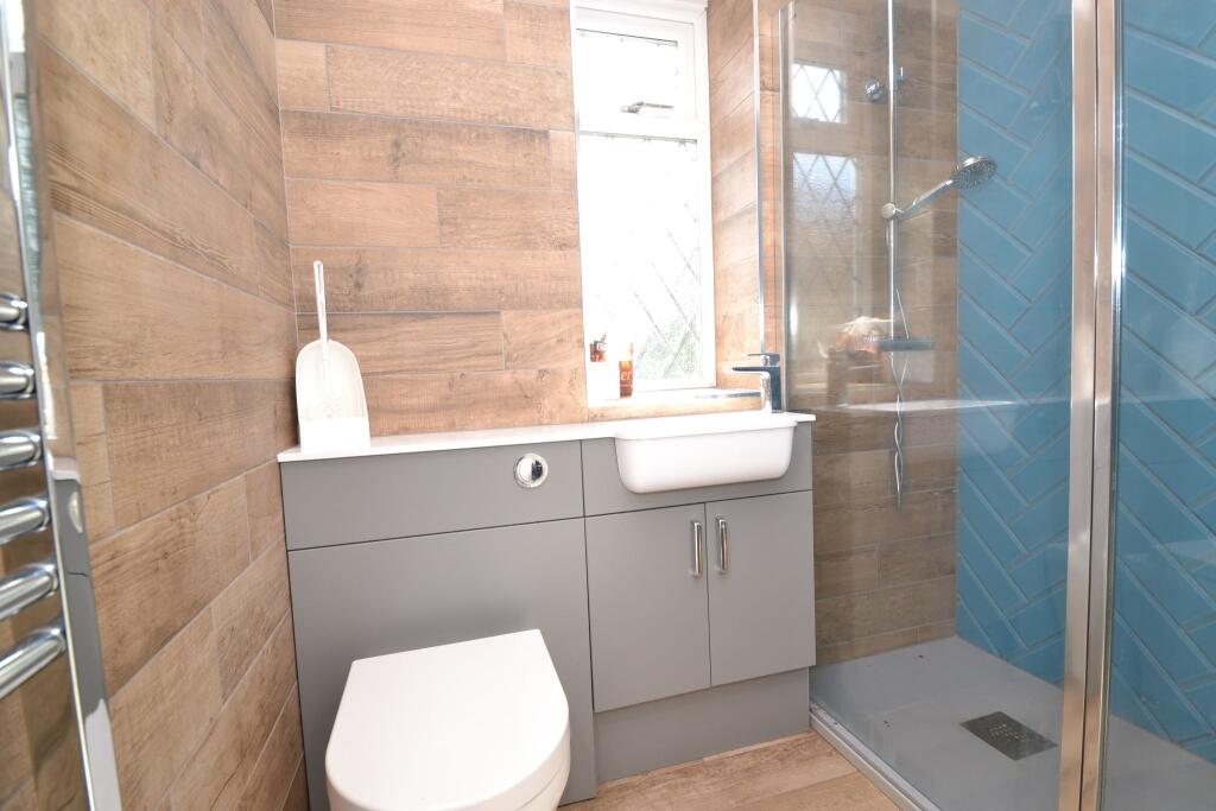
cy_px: 406
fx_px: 507
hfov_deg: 100.4
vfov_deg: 77.3
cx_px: 608
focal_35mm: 15
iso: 400
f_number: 5.6
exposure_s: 1/125
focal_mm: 10
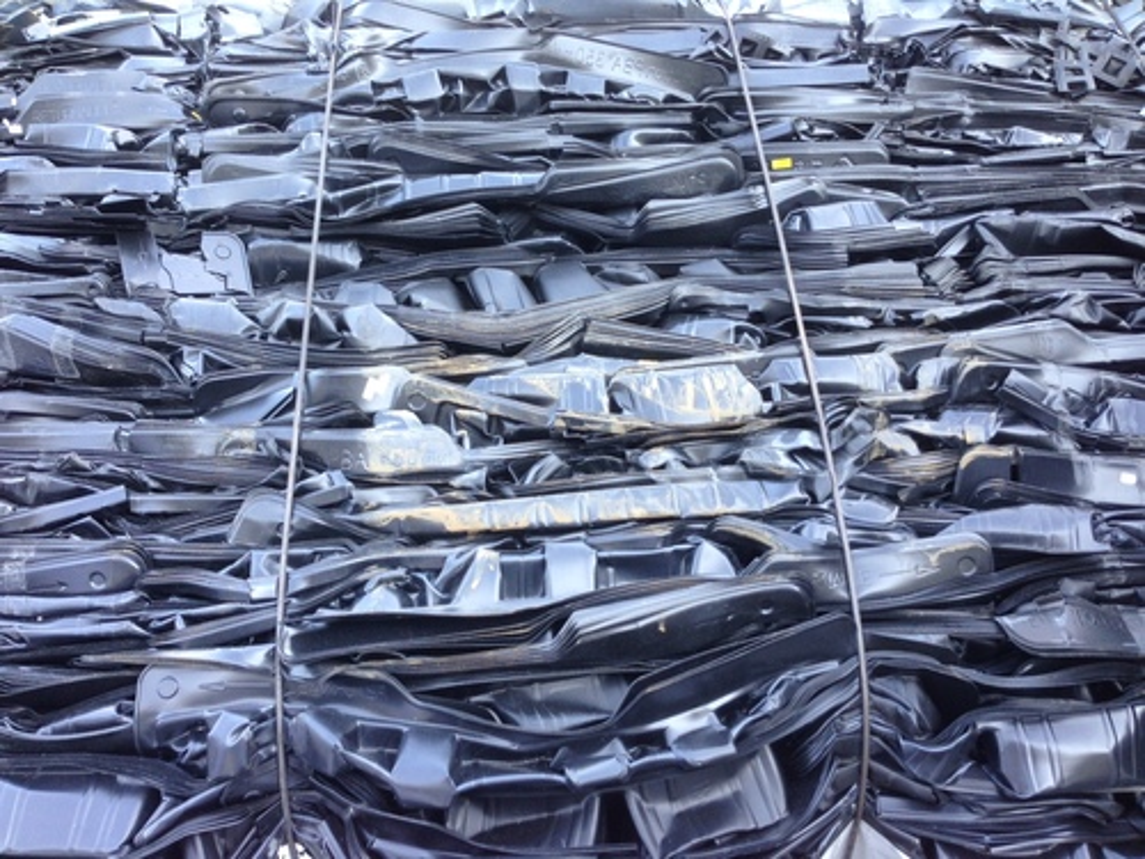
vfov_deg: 42.9
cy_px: 430
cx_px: 572
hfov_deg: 55.4
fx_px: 1092
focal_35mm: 33
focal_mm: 4.13
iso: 50
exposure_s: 1/60
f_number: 2.4
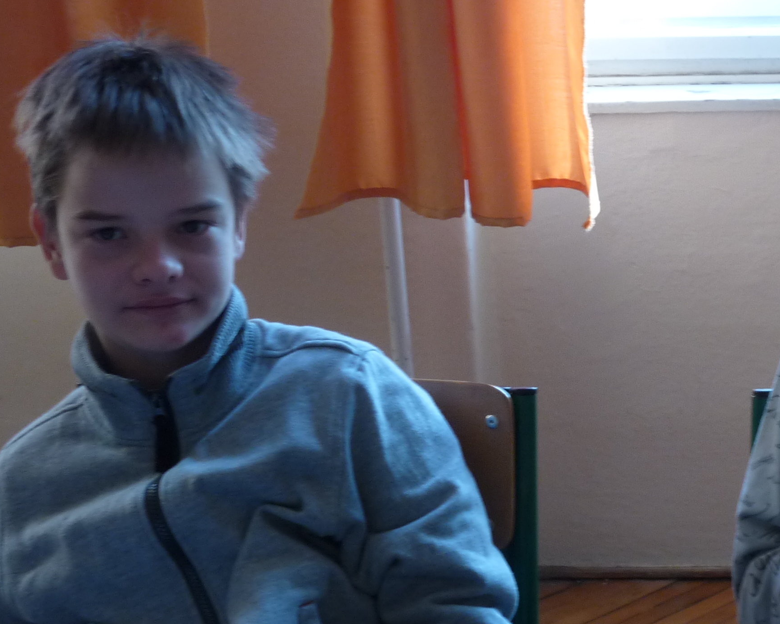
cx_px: 652
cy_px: 405
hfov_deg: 24.6
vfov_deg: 20.1
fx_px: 1754
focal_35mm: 76
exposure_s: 1/30
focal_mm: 6.6
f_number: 3
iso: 160
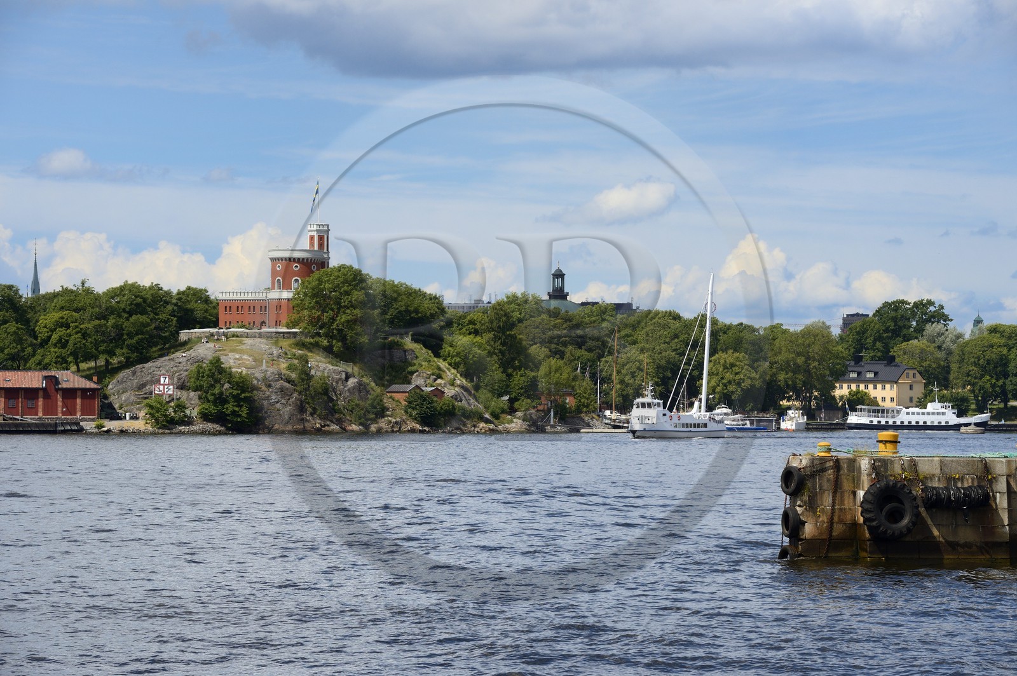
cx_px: 508
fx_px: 3811
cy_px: 338
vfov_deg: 10.1
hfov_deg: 15.2
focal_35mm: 135
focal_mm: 135
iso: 200
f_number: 9
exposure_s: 1/500
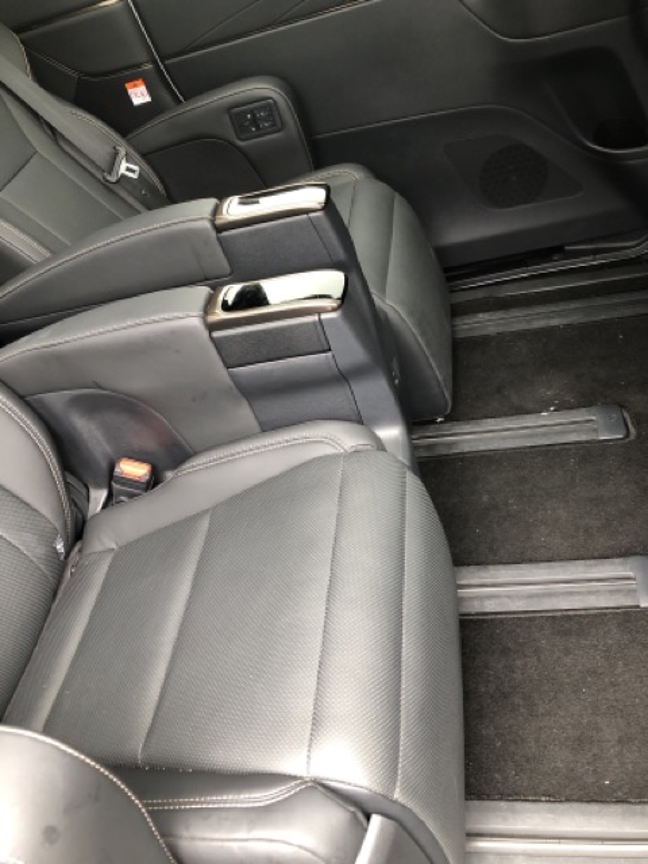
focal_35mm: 28
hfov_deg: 49.7
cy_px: 432
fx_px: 699
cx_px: 324
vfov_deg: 63.4
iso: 40
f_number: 1.8
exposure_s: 1/24
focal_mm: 3.99
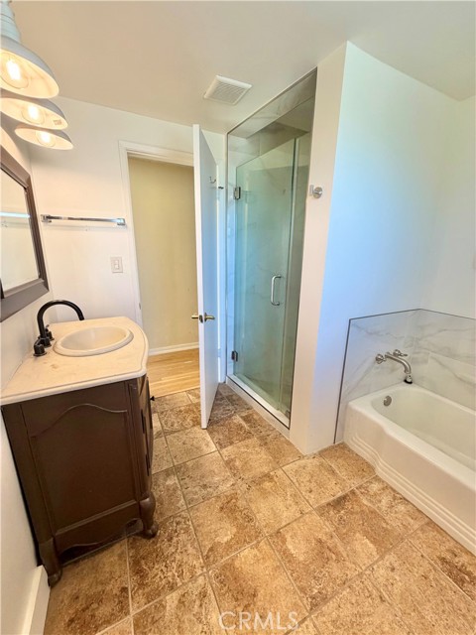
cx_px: 238
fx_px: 257
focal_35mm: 14
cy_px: 318
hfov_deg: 85.7
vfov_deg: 102.1
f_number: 2.2
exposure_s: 1/120
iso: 200
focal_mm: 2.22
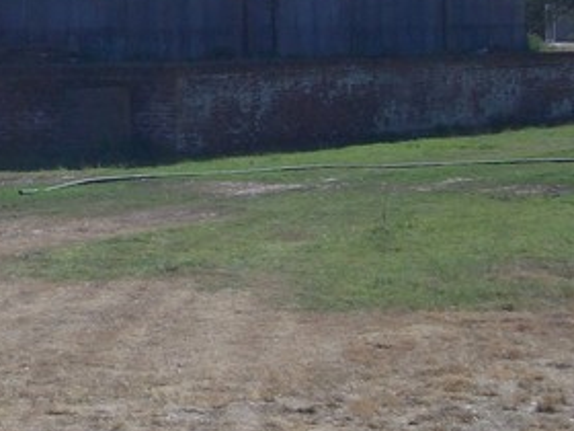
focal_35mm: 164
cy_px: 66
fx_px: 2719
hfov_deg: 11.8
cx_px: -115
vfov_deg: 9.0
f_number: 8
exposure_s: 1/250
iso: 80
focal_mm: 8.5
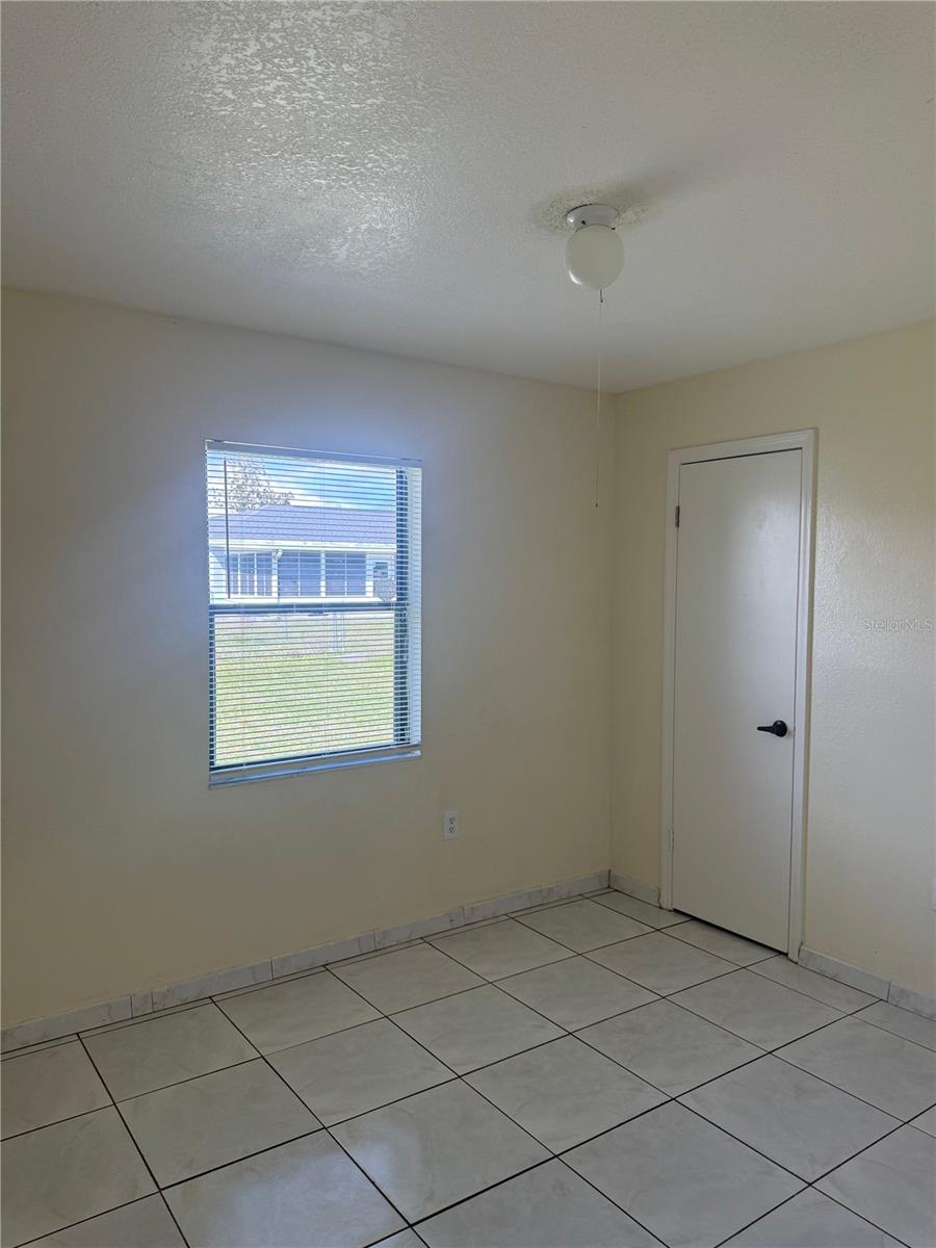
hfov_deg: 56.8
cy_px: 624
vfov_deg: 71.6
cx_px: 468
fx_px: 865
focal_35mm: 24
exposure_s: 1/264
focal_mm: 6.76
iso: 100
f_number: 1.78
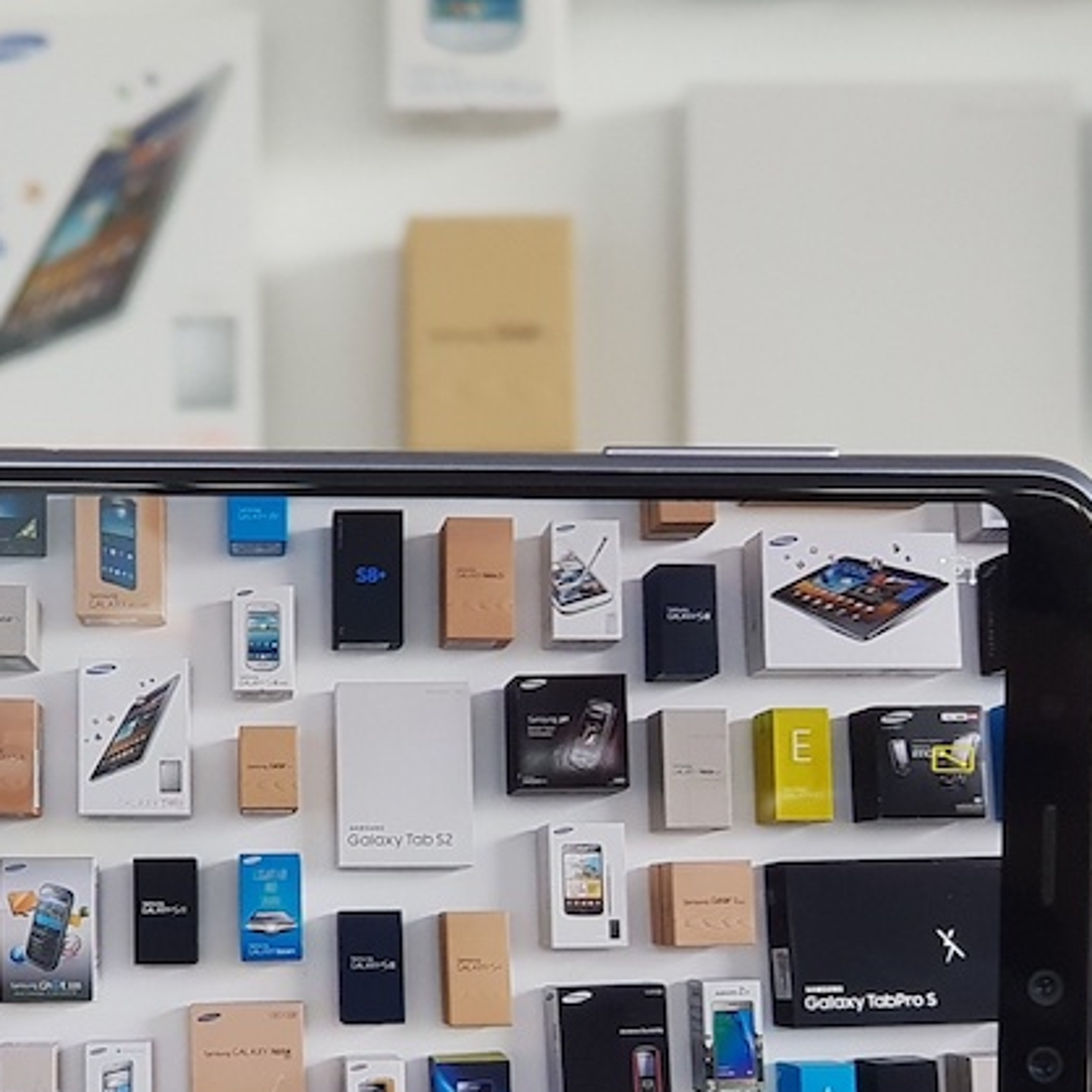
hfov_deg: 15.8
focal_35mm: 110
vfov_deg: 15.7
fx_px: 3926
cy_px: 852
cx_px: 332
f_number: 2.4
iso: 100
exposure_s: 1/30
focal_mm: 6
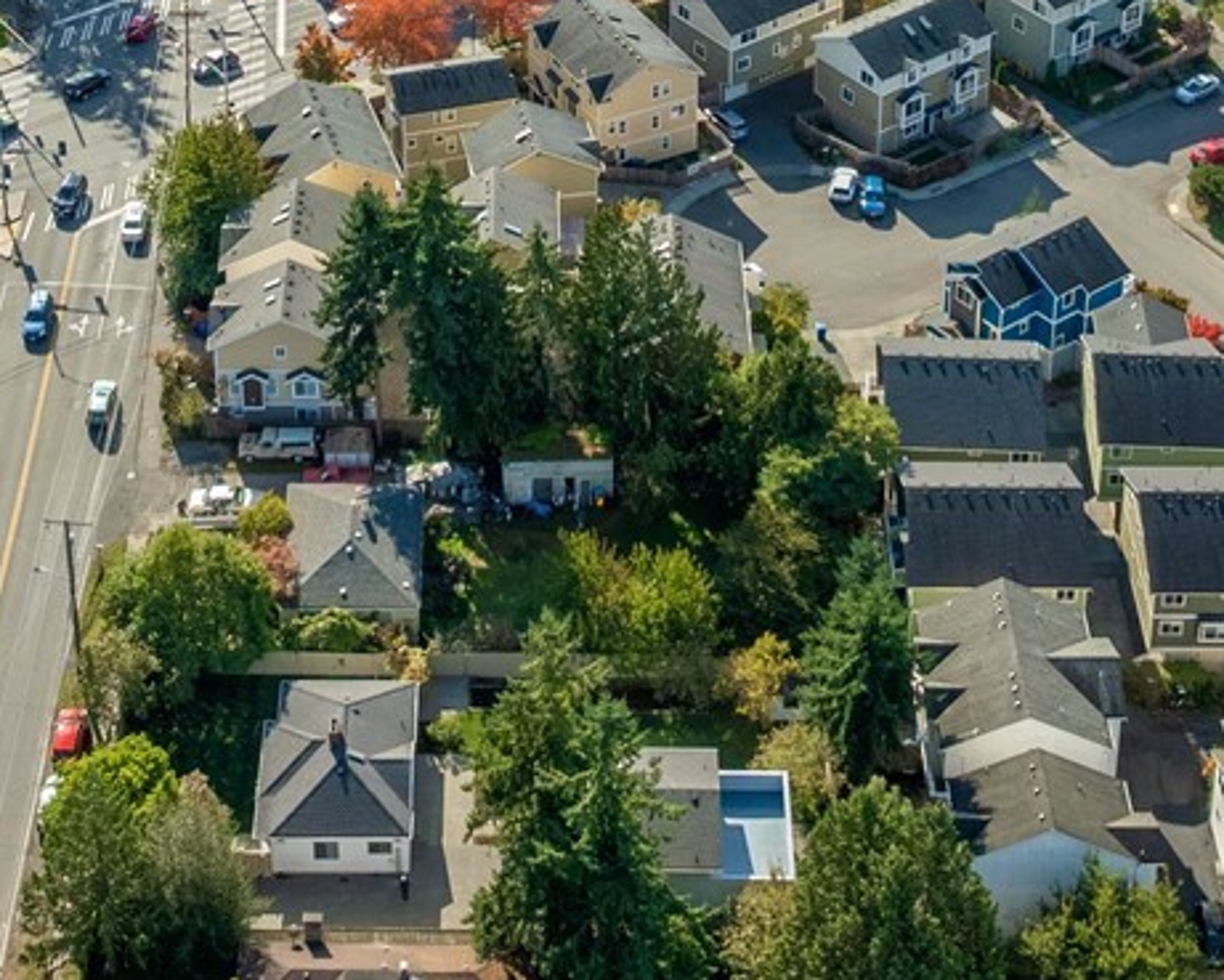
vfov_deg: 18.4
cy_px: -398
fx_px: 2754
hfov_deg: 24.9
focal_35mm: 76
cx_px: 418
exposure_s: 1/1250
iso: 100
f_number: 2.8
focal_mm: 8.38
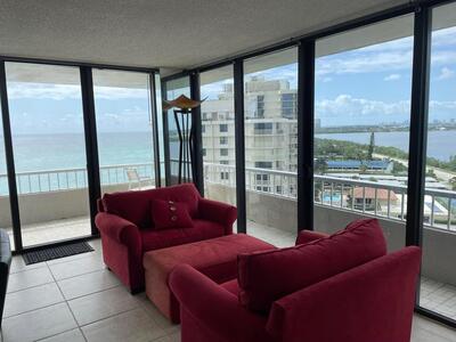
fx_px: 343
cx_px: 228
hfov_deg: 67.3
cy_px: 171
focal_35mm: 26
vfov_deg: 53.1
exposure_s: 1/1182
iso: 32
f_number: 1.6
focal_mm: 4.2
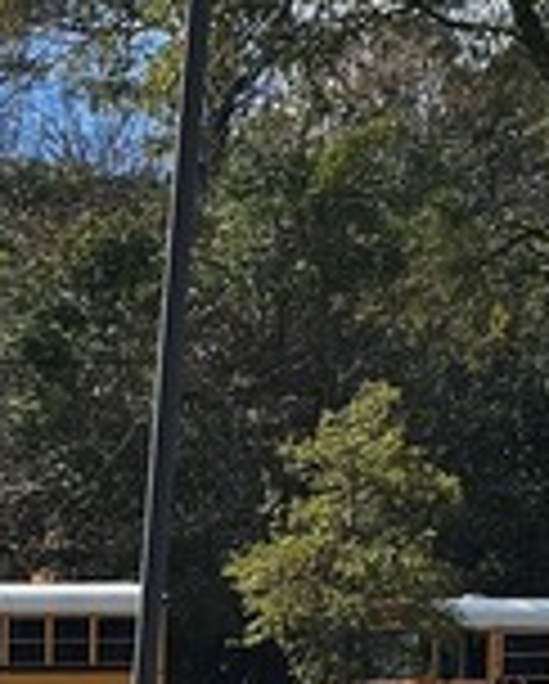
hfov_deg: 9.4
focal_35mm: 151
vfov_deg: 11.9
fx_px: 3061
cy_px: 1170
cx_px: -639
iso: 12
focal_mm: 6.3
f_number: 1.7
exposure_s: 1/1728
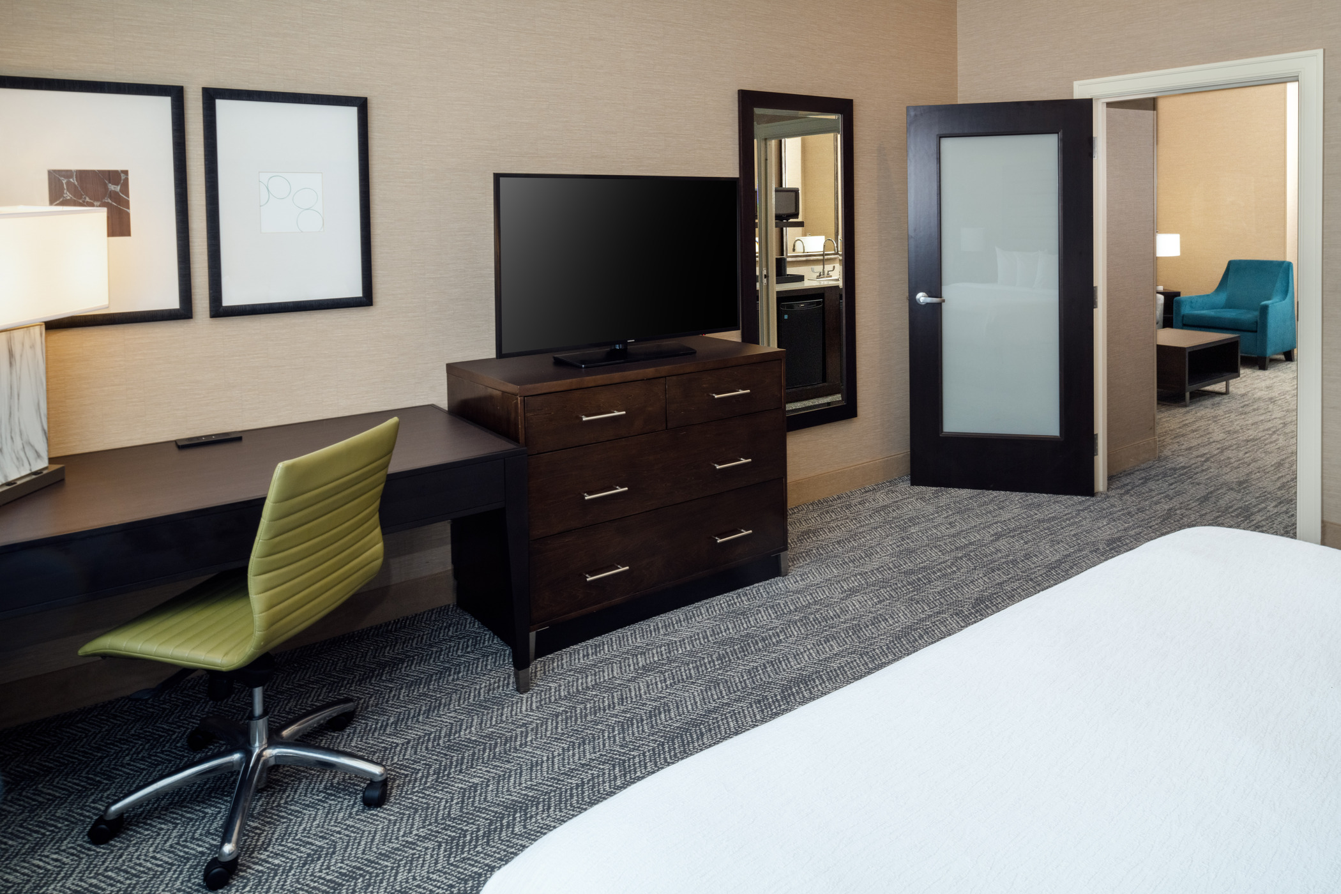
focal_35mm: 24
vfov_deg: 53.1
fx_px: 894
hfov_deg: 73.7
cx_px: 670
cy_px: 447
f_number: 16
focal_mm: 24
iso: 400
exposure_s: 1/25
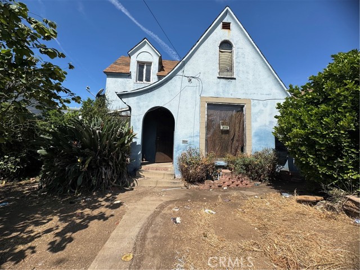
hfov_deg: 102.1
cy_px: 135
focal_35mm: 14
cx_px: 180
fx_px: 146
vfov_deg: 85.7
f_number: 2.2
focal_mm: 2.22
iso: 50
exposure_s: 1/2415
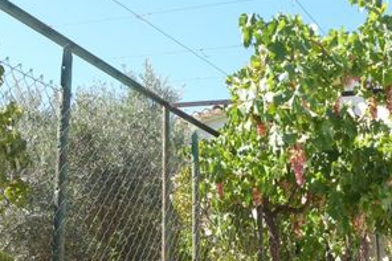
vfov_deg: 21.9
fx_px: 675
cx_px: 185
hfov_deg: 32.4
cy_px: 151
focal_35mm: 62
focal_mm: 4.3
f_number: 3.3
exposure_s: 1/250
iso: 80
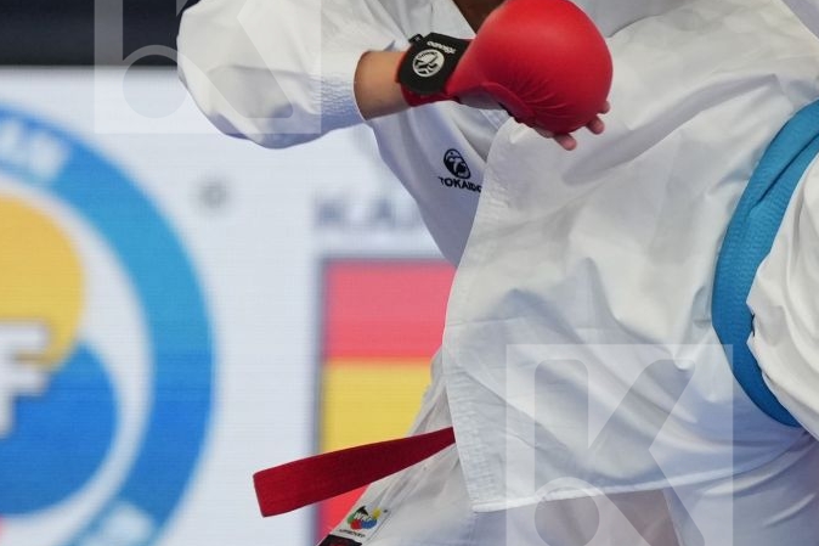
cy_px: 23
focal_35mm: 620
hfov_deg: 3.3
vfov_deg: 2.2
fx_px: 14101
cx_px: 620
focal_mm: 155
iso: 1600
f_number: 2.8
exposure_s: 1/1000
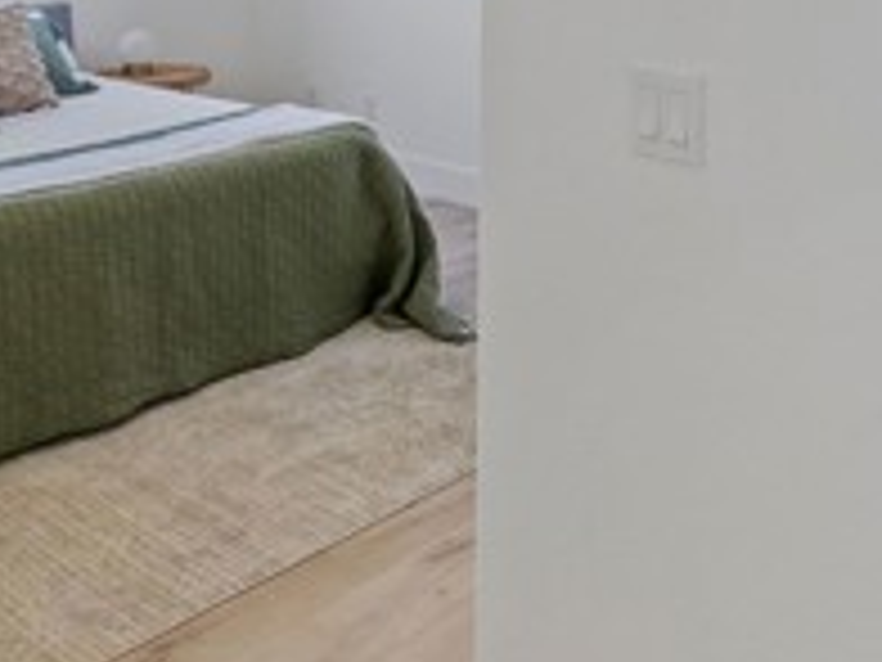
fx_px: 1121
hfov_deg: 41.5
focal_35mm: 44
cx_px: 675
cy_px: -99
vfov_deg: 29.1
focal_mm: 14
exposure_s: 1/40
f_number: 9
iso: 800
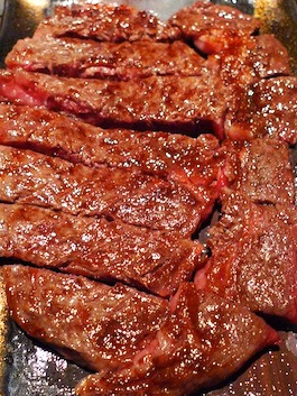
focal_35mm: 37
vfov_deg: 50.1
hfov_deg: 38.7
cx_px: 147
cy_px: 215
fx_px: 423
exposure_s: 1/50
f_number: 2
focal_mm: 5.1
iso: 800
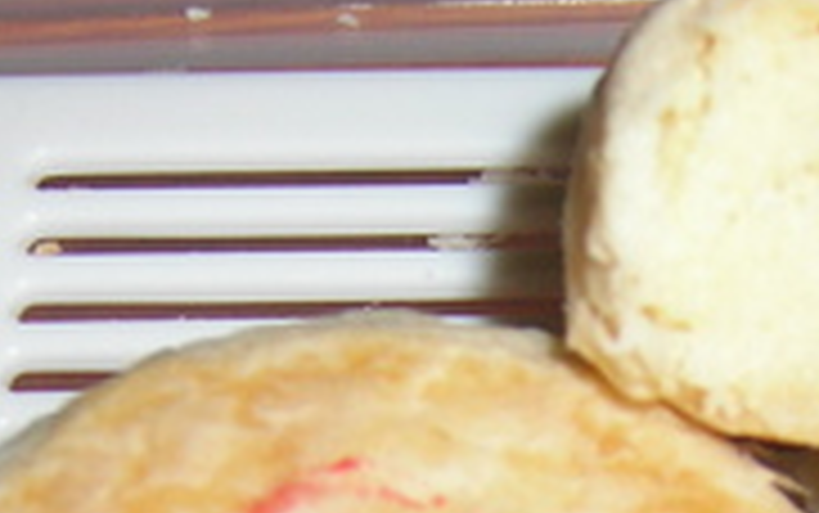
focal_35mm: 126
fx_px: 2814
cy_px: 770
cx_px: 842
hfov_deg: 16.2
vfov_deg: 10.1
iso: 100
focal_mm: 60
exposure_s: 1/60
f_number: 2.8
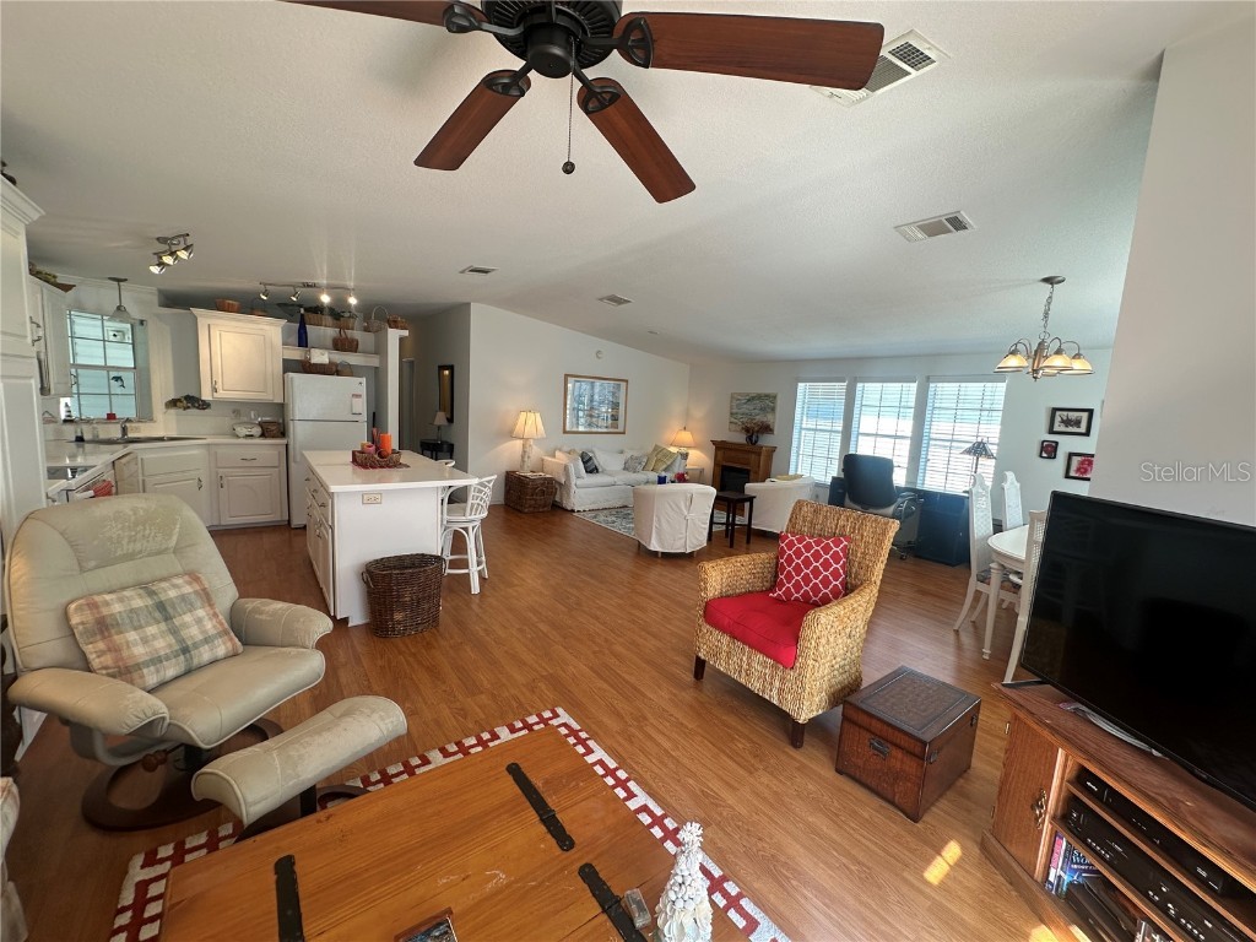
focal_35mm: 14
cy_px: 471
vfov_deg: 85.7
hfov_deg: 102.1
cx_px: 628
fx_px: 508
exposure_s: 1/99
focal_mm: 2.22
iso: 64
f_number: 2.2
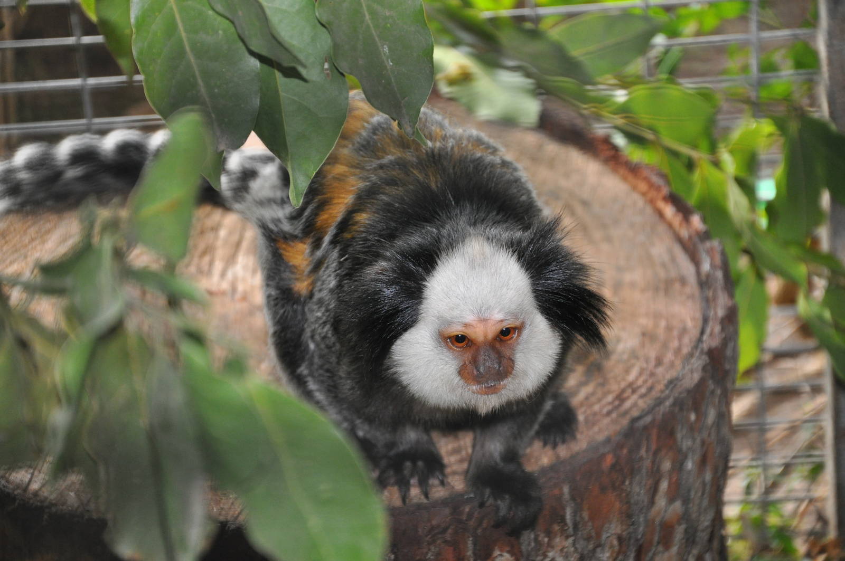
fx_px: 3447
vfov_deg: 9.3
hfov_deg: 14.0
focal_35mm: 147
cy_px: 280
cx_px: 422
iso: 800
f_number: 5.6
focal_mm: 98
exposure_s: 1/60
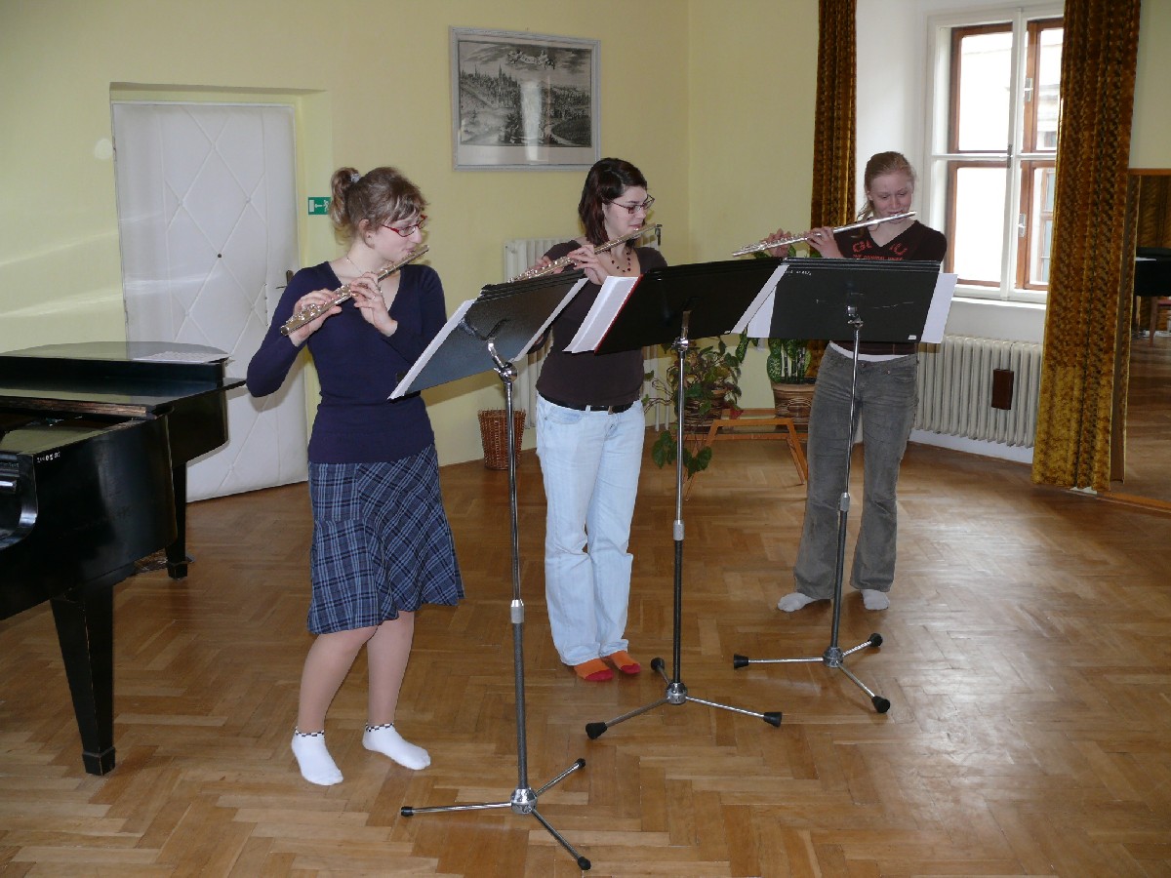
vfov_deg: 40.7
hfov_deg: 52.6
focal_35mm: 35
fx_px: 1184
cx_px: 586
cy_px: 439
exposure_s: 1/30
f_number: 2.8
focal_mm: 7.4
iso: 100
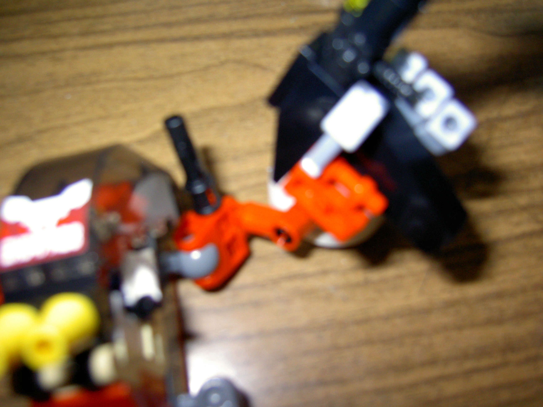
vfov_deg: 41.8
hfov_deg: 54.0
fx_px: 533
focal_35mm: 34
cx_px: 272
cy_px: 204
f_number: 2.8
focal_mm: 5.6
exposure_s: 1/60
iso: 100
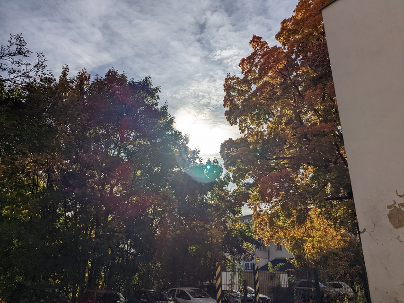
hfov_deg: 65.3
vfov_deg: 51.4
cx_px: 202
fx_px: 315
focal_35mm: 27
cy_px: 152
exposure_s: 1/23256
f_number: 1.73
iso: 74
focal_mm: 4.38
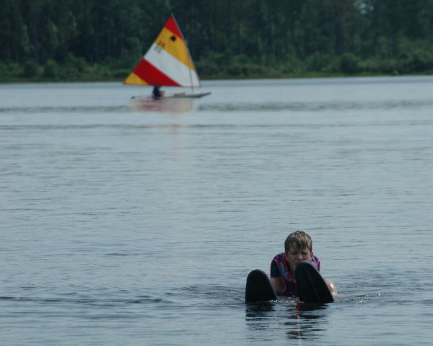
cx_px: 216
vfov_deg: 4.3
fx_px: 4640
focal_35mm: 362
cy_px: 185
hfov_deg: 5.3
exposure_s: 1/800
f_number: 7.1
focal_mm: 170
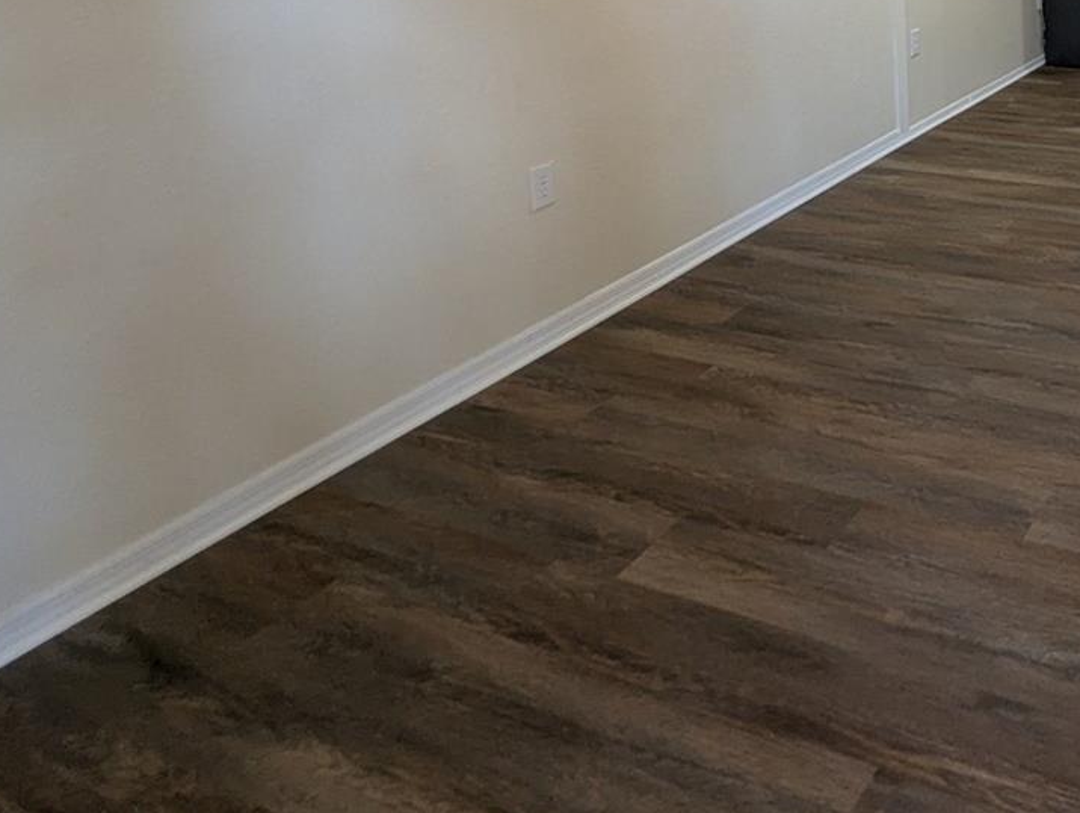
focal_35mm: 29
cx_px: 1039
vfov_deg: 40.2
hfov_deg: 51.5
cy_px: -57
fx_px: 906
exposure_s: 1/24
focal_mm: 1.95
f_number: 2.2
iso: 129
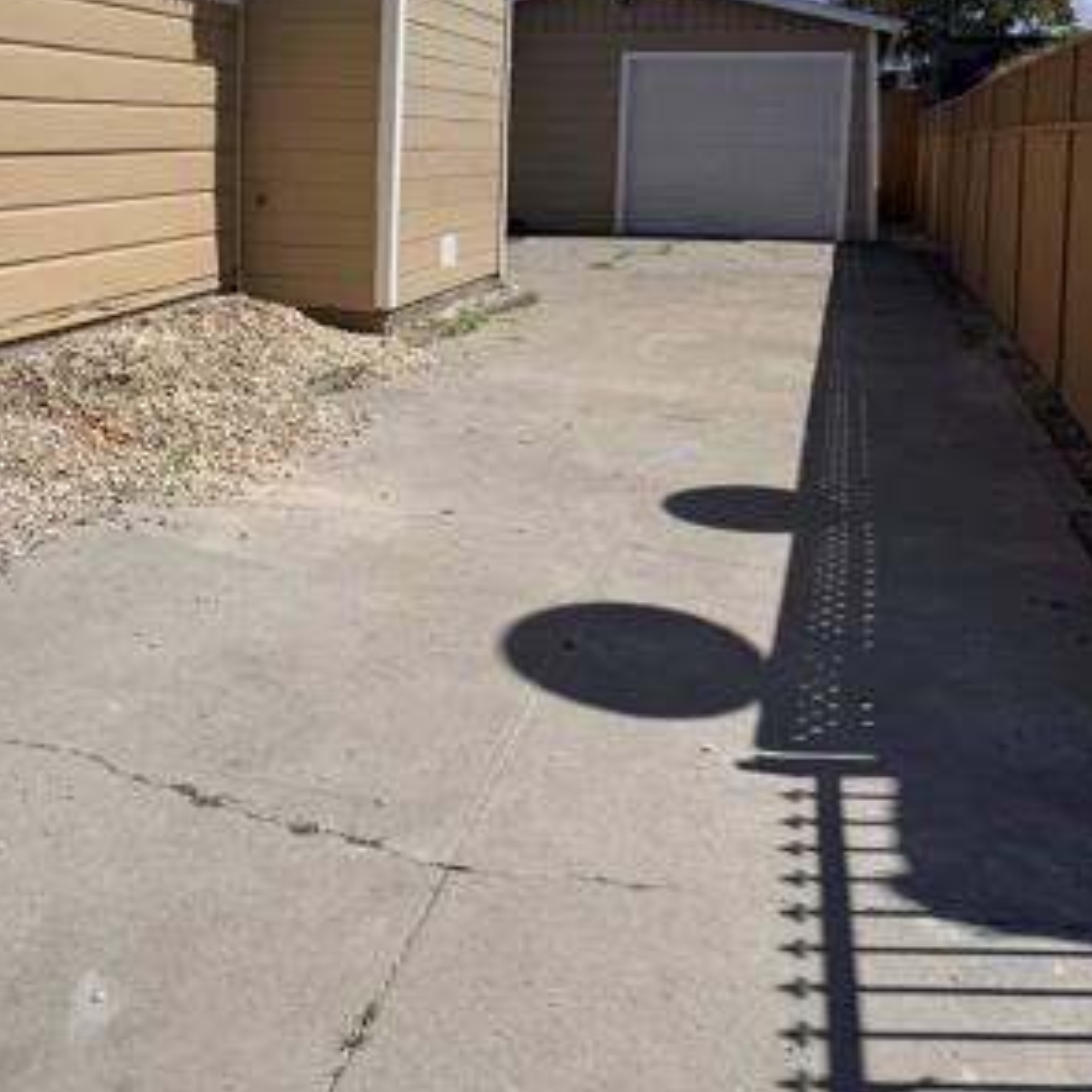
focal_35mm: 46
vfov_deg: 35.5
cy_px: 211
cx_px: 222
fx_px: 1642
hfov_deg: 35.6
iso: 80
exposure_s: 1/10309
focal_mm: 6.76
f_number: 1.78
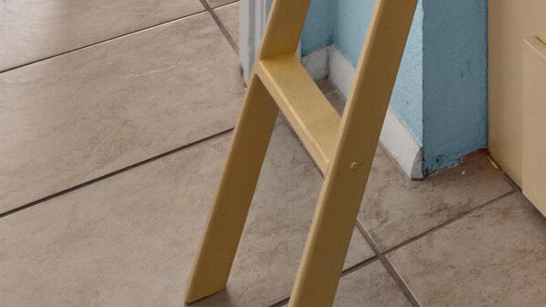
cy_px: -585
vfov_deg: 10.9
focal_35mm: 78
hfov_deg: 22.0
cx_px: 845
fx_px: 1129
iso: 400
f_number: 9
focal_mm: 10
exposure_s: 1/1.25
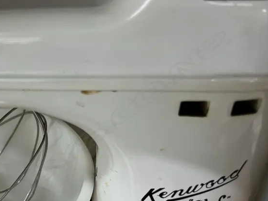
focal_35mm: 48
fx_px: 372
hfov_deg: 37.4
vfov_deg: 29.0
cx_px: 33
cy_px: 182
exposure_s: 1/100
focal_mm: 5.7
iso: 125
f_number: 1.5
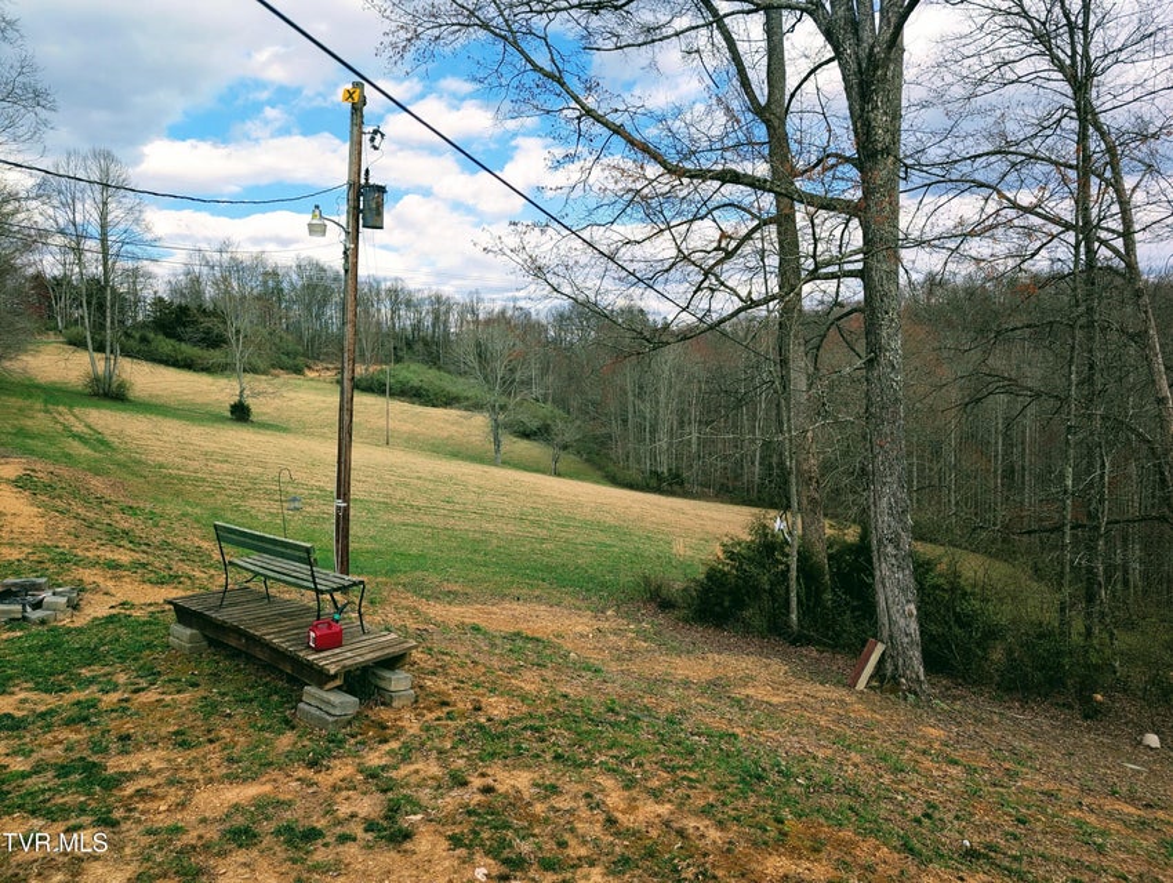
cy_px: 442
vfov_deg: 56.9
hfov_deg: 71.5
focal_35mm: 24
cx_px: 586
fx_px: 814
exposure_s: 1/699
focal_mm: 6.9
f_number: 1.68
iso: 20
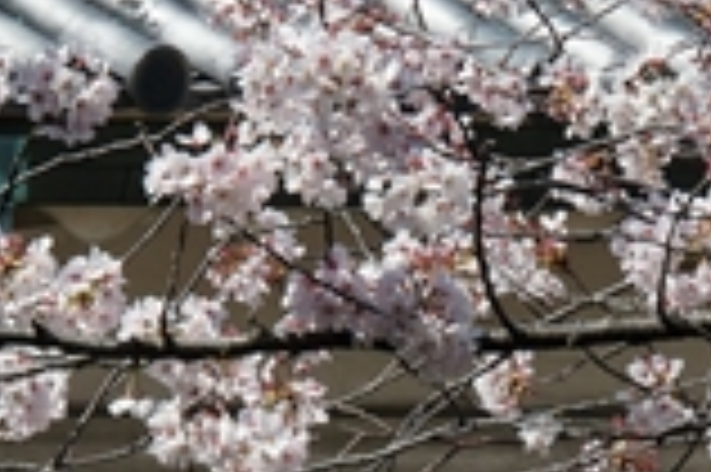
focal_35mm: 633
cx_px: 554
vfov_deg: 2.2
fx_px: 12479
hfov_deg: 3.3
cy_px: 544
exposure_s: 1/200
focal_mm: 83.4
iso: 100
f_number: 9
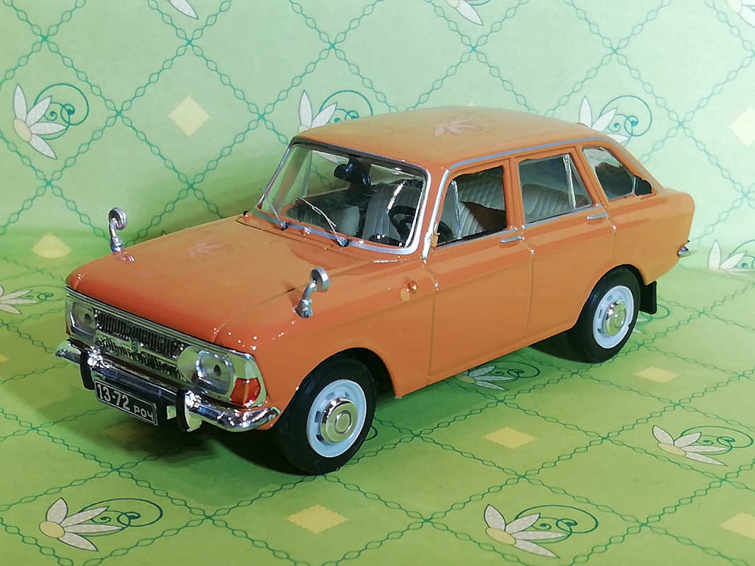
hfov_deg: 29.8
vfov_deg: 22.6
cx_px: 378
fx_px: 1418
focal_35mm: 65
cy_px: 283
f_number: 2.2
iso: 100
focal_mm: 3.46
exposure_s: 1/33.3
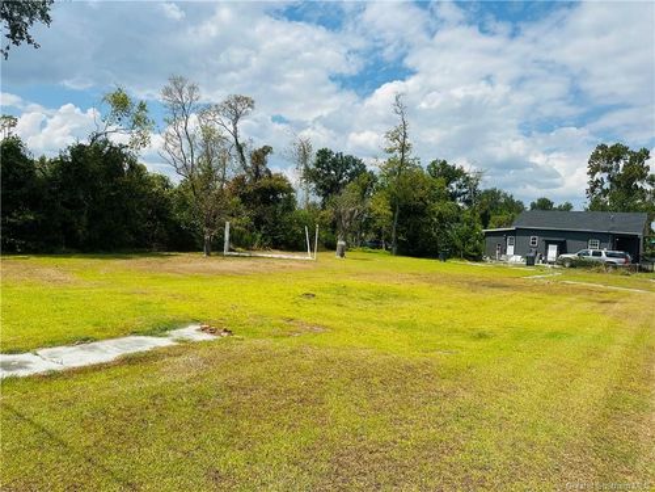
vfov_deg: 56.8
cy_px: 246
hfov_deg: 71.6
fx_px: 454
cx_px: 328
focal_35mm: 24
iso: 80
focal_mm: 6.86
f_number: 1.78
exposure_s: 1/7576
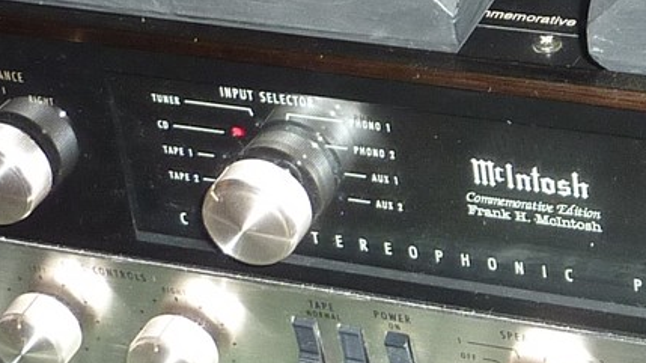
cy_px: 66
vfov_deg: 10.3
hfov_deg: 17.9
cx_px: 622
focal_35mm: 117
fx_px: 2004
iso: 125
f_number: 3.3
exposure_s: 1/30
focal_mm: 4.1
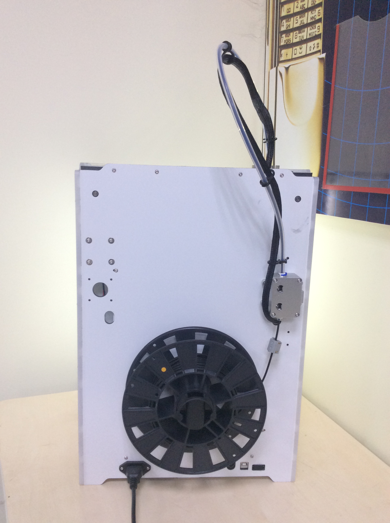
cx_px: 195
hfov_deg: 44.1
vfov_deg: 56.9
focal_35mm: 32
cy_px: 262
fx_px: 482
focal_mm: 3.3
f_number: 2.4
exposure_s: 1/25
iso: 80
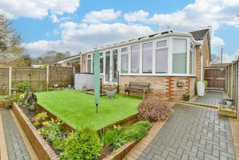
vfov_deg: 73.8
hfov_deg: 96.7
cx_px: 118
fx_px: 106
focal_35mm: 16
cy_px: 76
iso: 640
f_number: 6.3
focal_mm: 10
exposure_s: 1/160
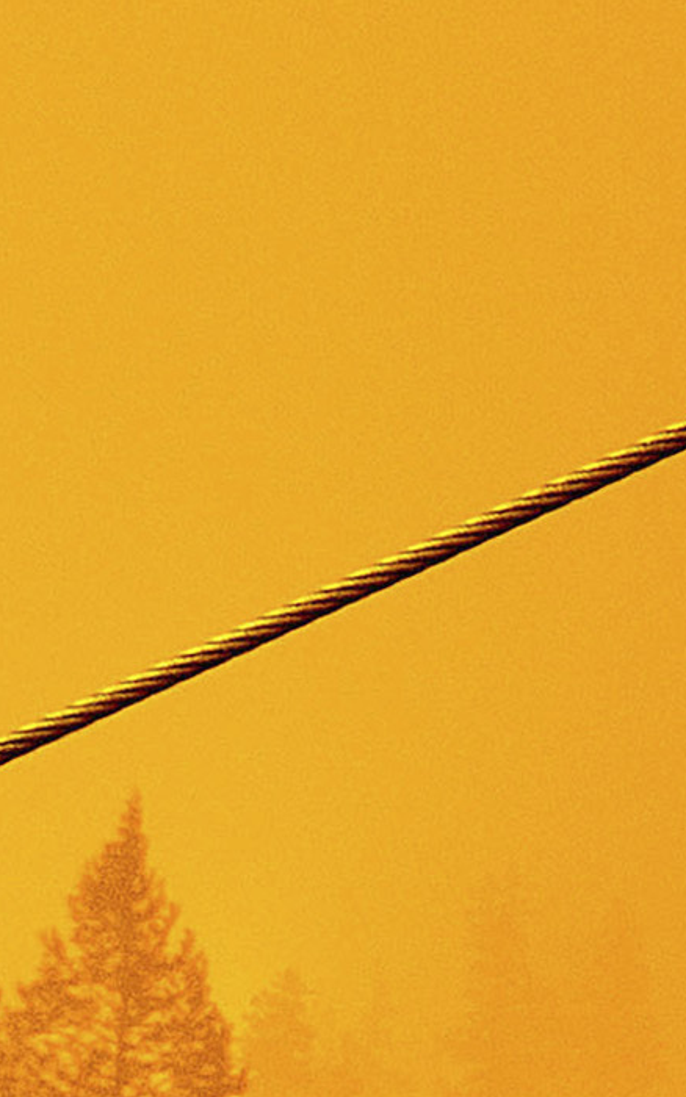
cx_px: 1474
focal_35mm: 218
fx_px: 6522
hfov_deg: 5.8
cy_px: 869
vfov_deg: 9.6
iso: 1100
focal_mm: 25
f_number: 4.8
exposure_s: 30
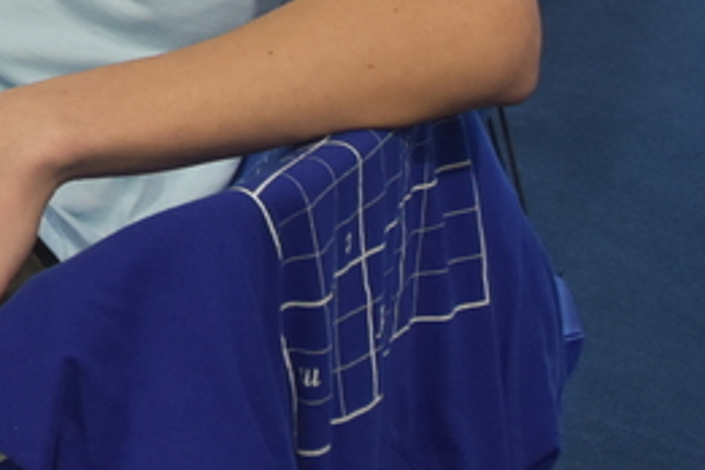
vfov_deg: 10.1
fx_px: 2428
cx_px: -551
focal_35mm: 124
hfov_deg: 14.6
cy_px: -516
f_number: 5
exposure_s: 1/100
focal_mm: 18
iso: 800
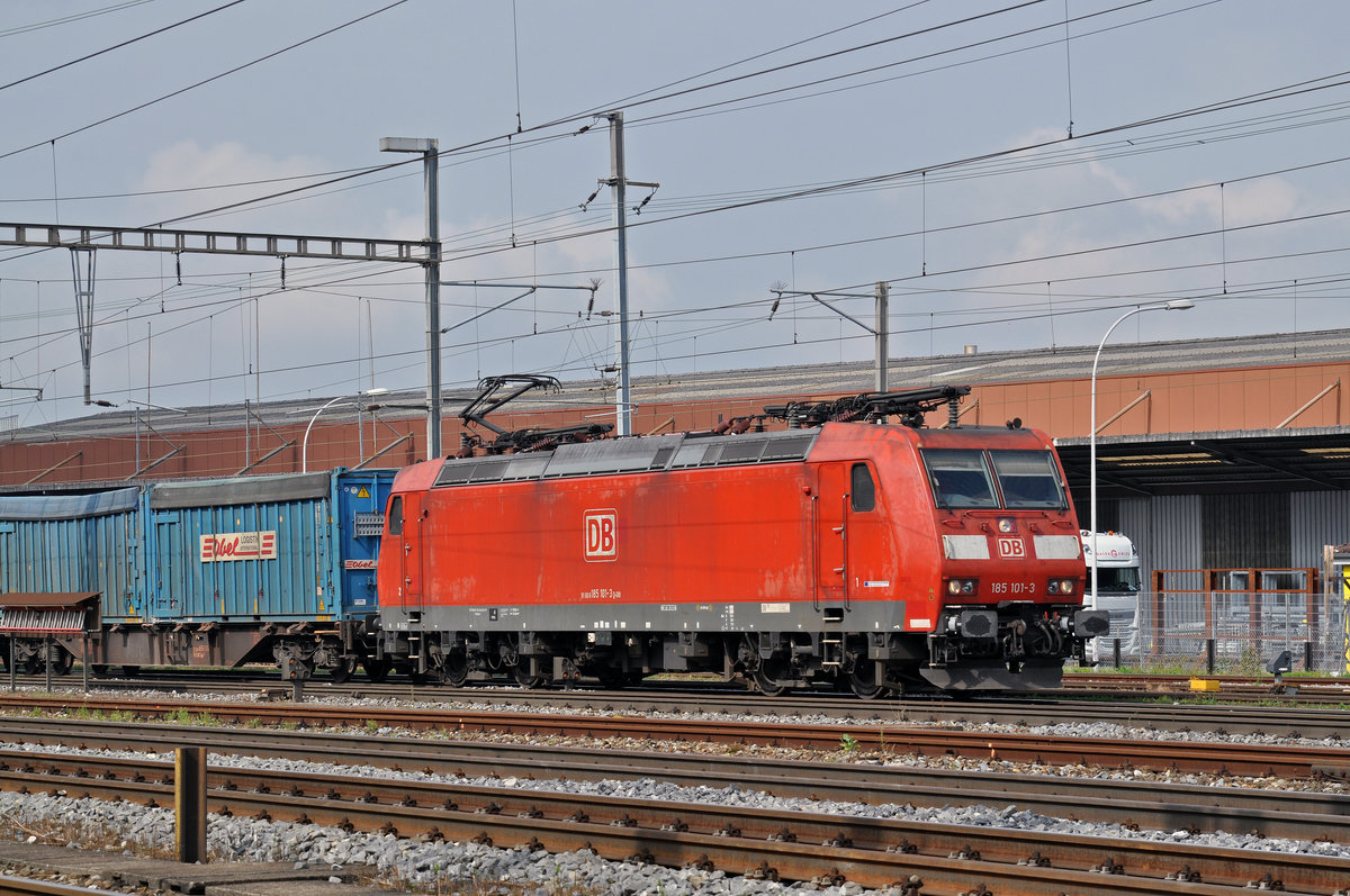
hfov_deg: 19.5
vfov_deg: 13.0
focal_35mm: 105
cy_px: 448
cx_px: 675
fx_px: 3933
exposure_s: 1/1000
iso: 250
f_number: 7.1
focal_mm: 70
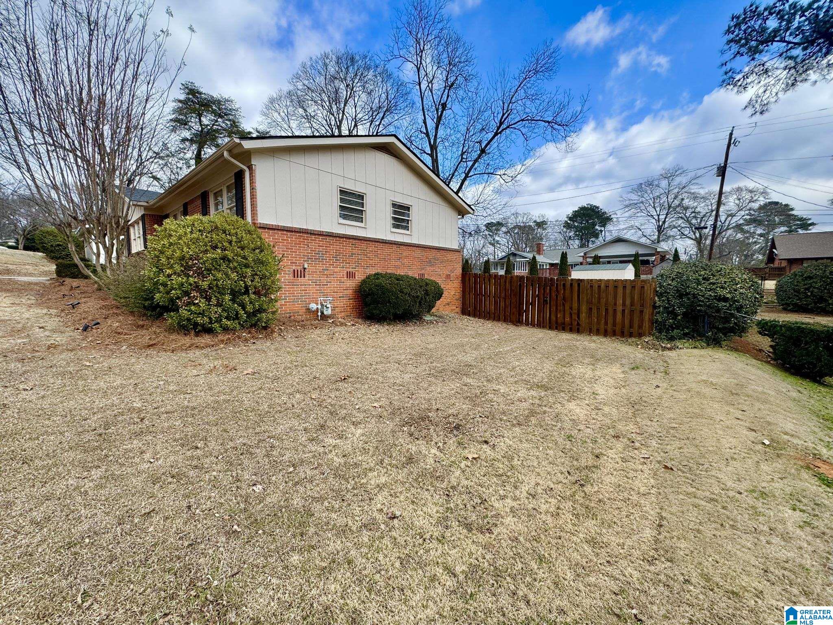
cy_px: 312
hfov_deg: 102.1
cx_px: 416
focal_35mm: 14
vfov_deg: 85.7
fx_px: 337
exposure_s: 1/631
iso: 40
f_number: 2.2
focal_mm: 2.22
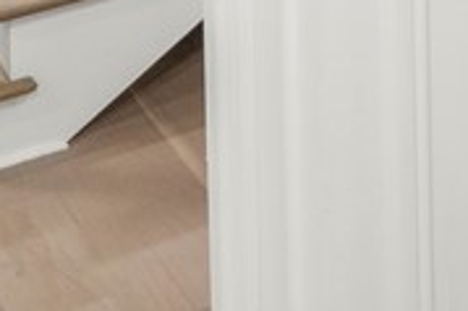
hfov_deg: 18.3
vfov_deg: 11.6
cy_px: -497
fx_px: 1182
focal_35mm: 91
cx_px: 808
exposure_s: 1/8
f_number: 8
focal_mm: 10
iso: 500
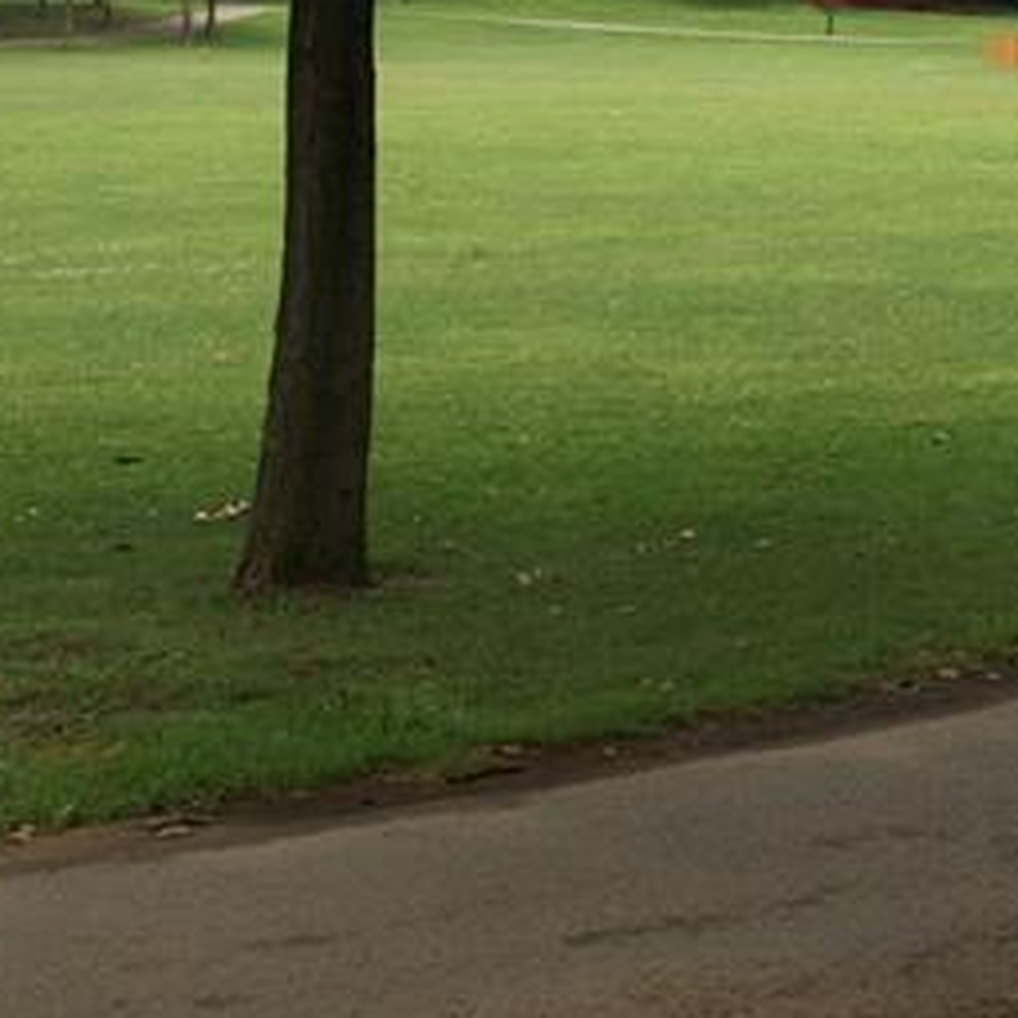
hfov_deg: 18.3
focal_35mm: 91
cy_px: 316
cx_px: 1140
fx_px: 3028
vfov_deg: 19.0
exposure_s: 1/90
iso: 100
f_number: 9.5
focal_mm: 18
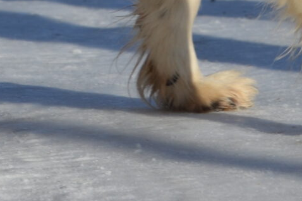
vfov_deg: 1.5
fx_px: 7804
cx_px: 164
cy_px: -324
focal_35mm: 930
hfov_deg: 2.2
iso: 100
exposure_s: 1/250
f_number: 8
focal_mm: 116
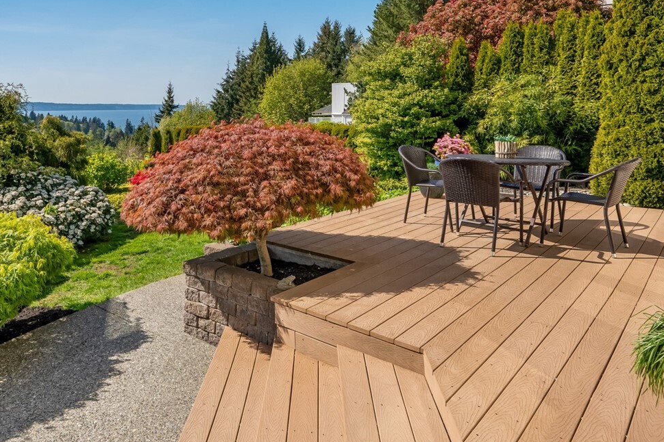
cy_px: 114
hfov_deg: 62.5
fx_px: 533
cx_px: 229
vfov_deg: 43.8
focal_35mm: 29
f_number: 9
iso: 400
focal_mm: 16.5
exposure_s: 1/1000
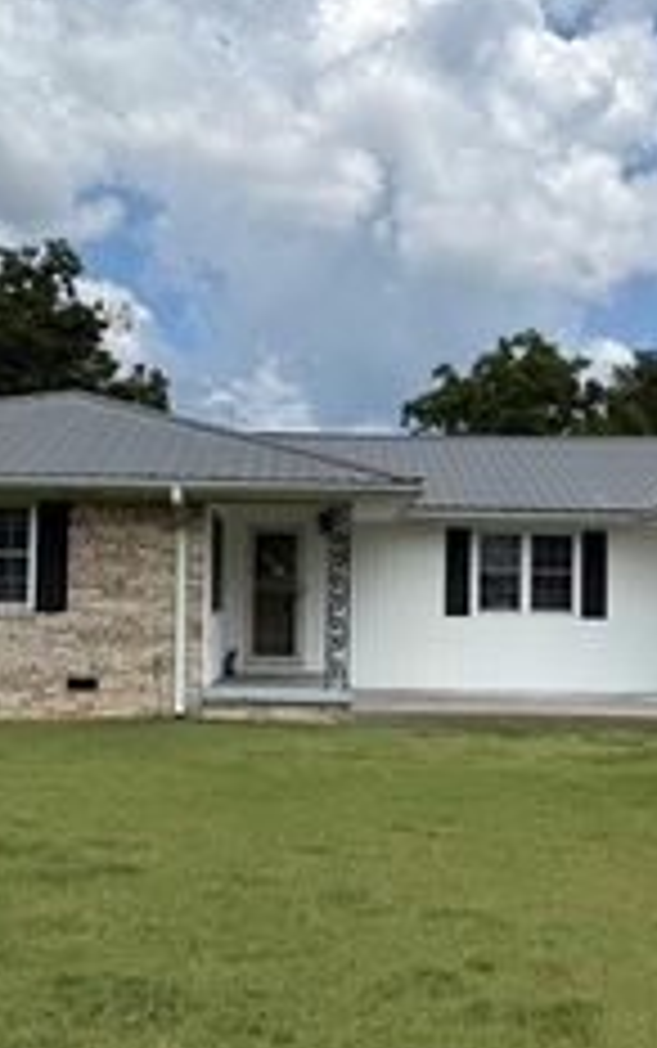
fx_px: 1344
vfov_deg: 42.6
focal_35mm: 47
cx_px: 353
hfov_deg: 27.5
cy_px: 551
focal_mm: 6.76
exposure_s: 1/6711
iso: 80
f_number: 1.78
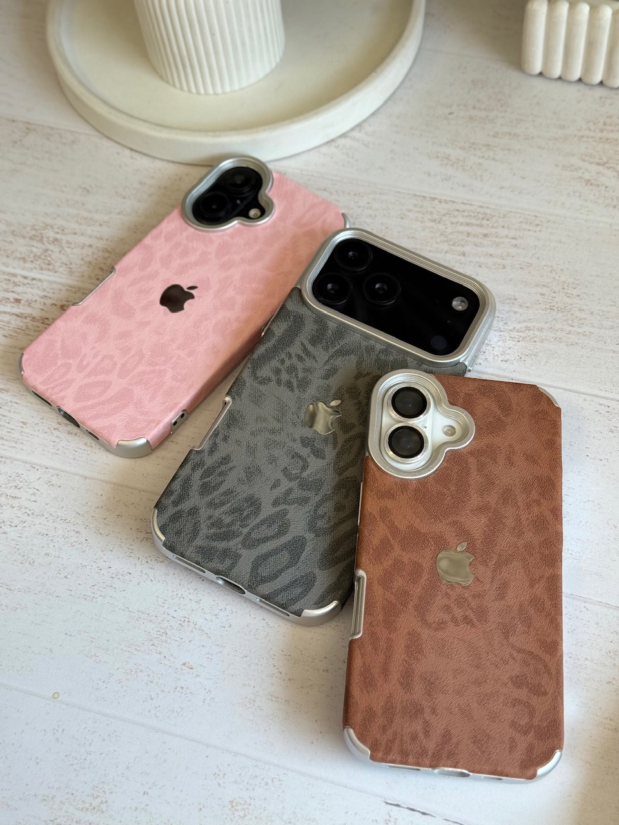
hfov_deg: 30.3
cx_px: 310
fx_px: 1144
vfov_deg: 39.7
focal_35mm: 48
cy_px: 412
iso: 125
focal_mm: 6.76
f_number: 1.78
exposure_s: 1/242
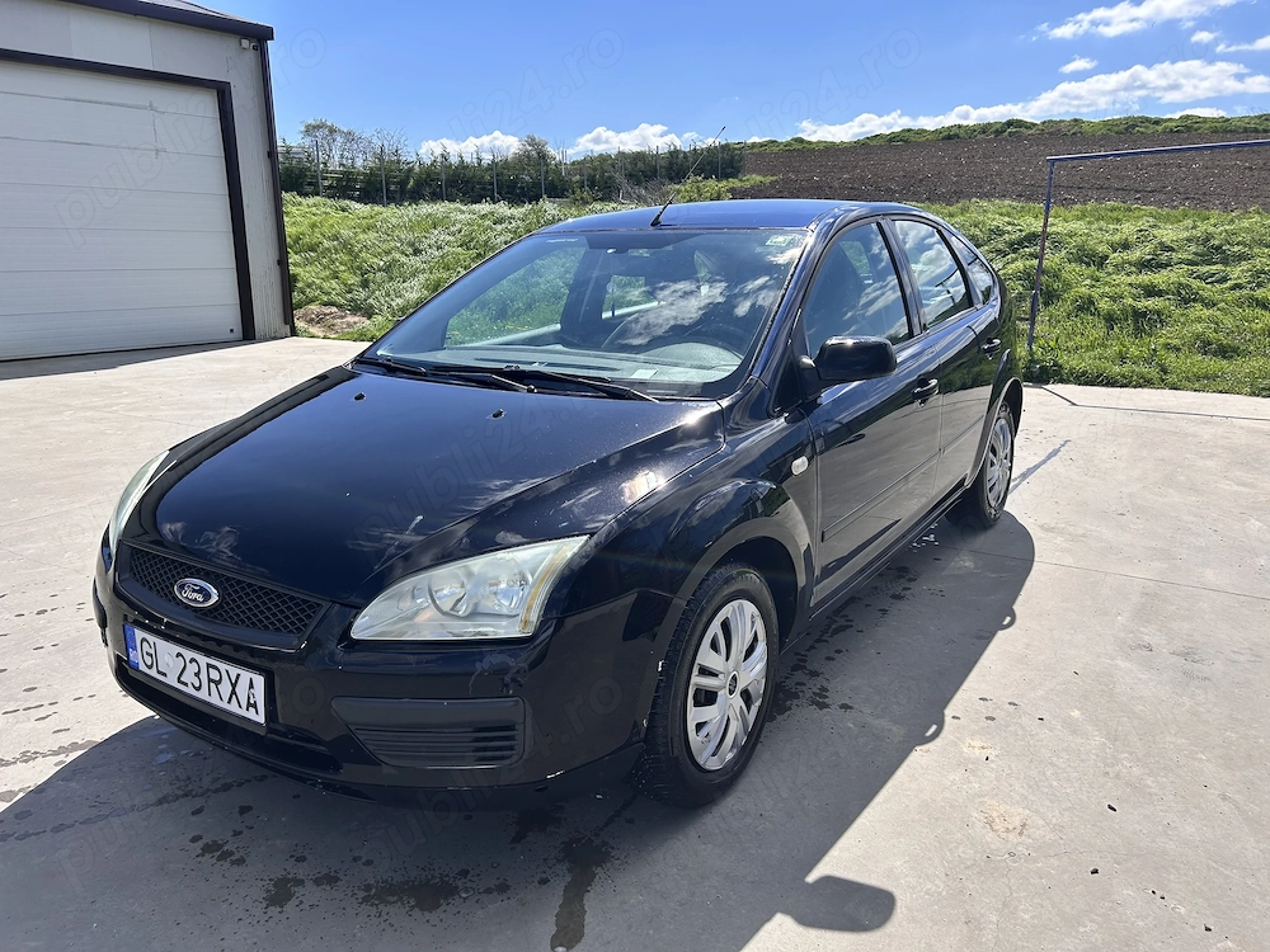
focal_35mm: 26
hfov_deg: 67.3
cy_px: 476
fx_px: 954
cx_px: 635
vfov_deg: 53.1
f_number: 1.5
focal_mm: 5.7
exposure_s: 1/3831
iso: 50
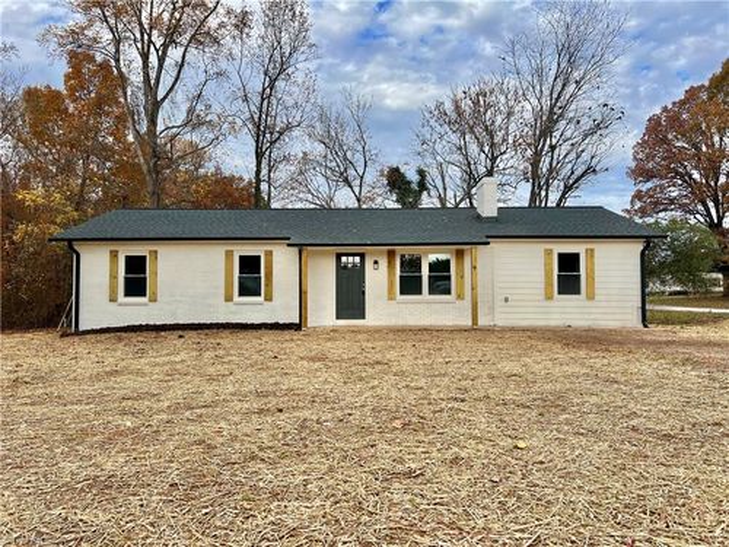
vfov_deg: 53.1
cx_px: 364
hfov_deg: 67.3
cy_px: 274
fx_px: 548
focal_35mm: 26
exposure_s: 1/2008
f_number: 1.5
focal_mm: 5.7
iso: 50
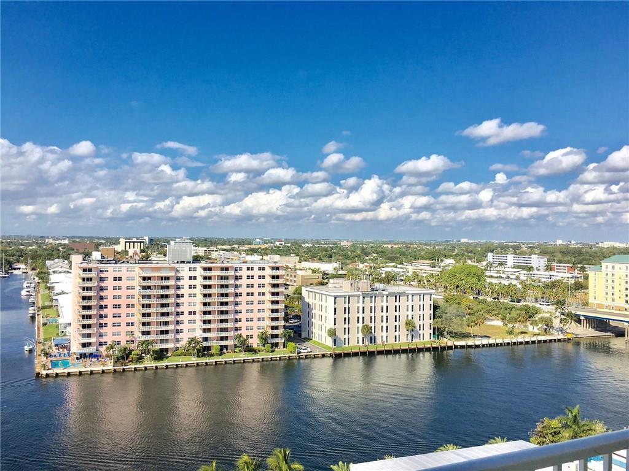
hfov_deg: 61.7
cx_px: 314
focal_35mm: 29
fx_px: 527
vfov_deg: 48.2
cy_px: 236
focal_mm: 4.15
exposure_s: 1/2959
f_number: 2.2
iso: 25
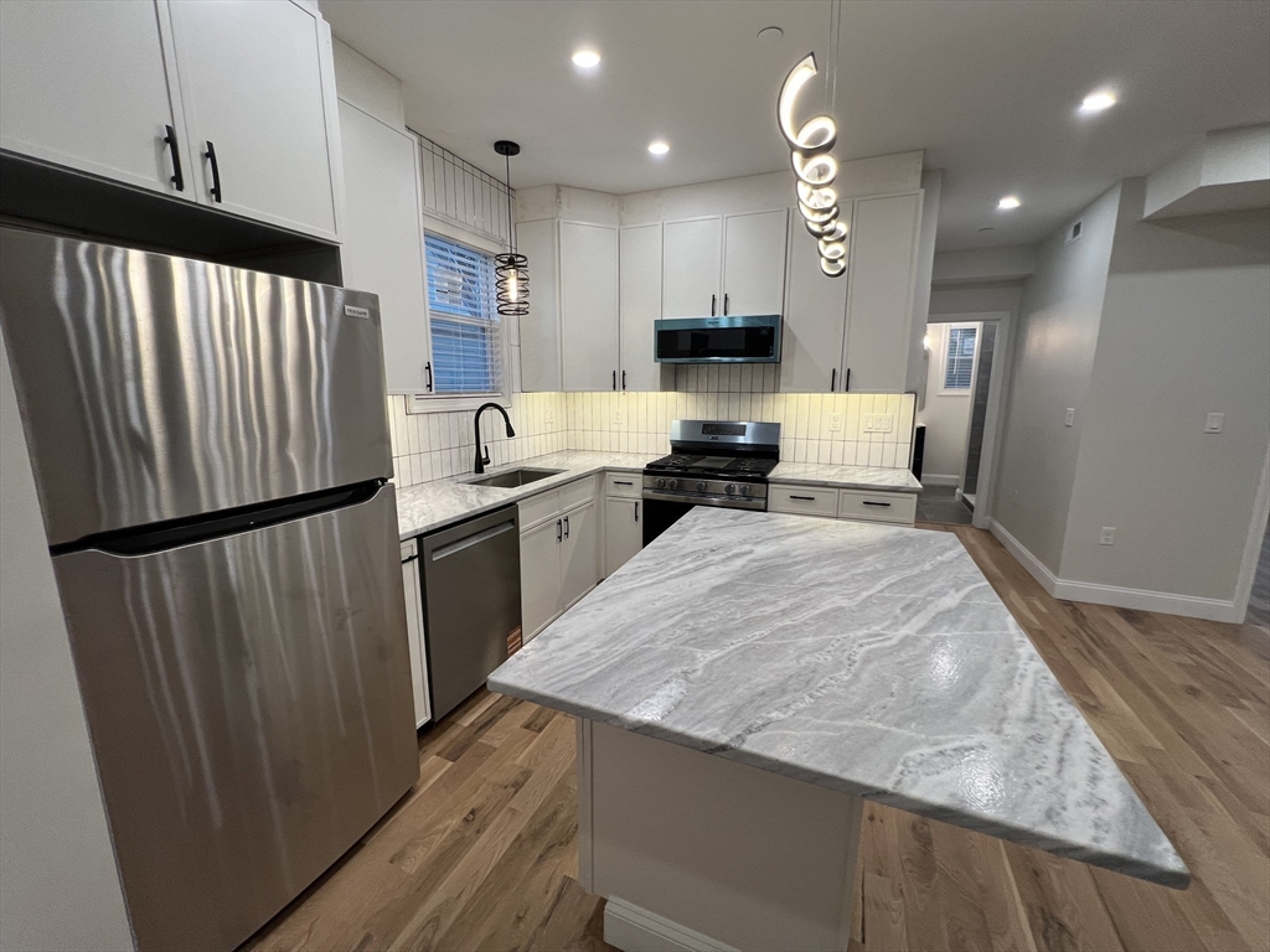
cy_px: 476
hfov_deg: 106.2
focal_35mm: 13
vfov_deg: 89.9
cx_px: 635
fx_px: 477
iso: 100
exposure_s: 1/120
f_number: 1.8
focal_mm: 1.57
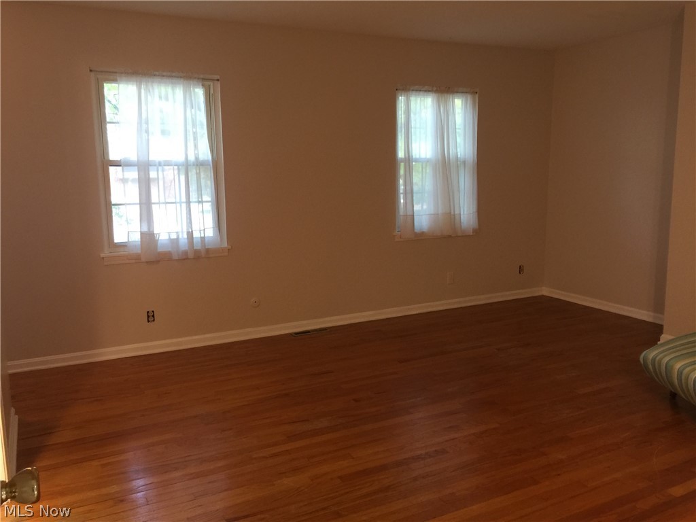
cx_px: 348
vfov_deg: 48.2
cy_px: 261
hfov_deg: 61.7
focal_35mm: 29
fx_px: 583
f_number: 2.2
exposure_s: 1/15
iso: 80
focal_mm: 4.15
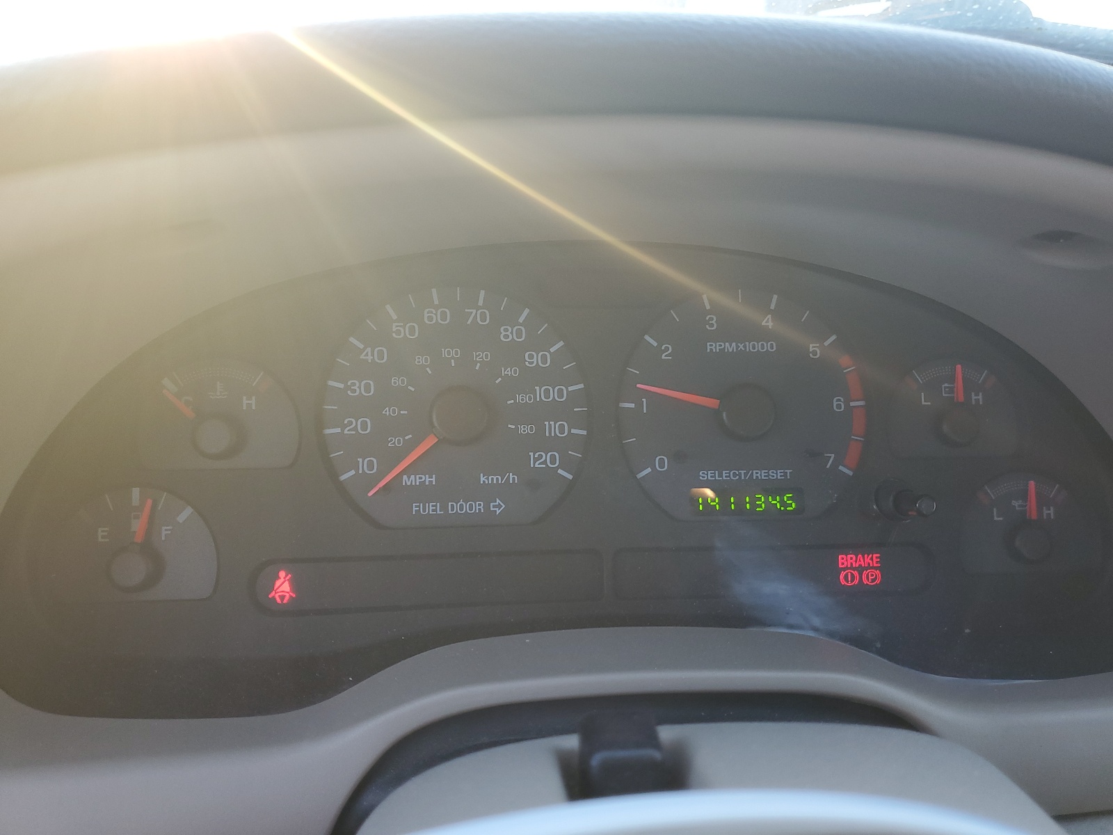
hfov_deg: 67.3
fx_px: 836
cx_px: 556
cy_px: 418
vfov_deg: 53.1
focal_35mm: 26
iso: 59
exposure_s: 1/60.2
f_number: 1.5
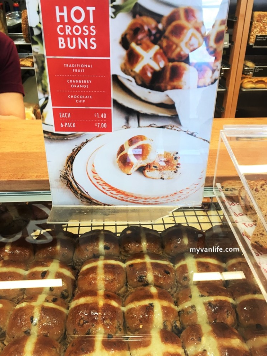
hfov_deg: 46.8
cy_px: 183
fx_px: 309
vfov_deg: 60.0
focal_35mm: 30
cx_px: 137
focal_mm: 4.15
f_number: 2.2
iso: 25
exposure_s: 1/30
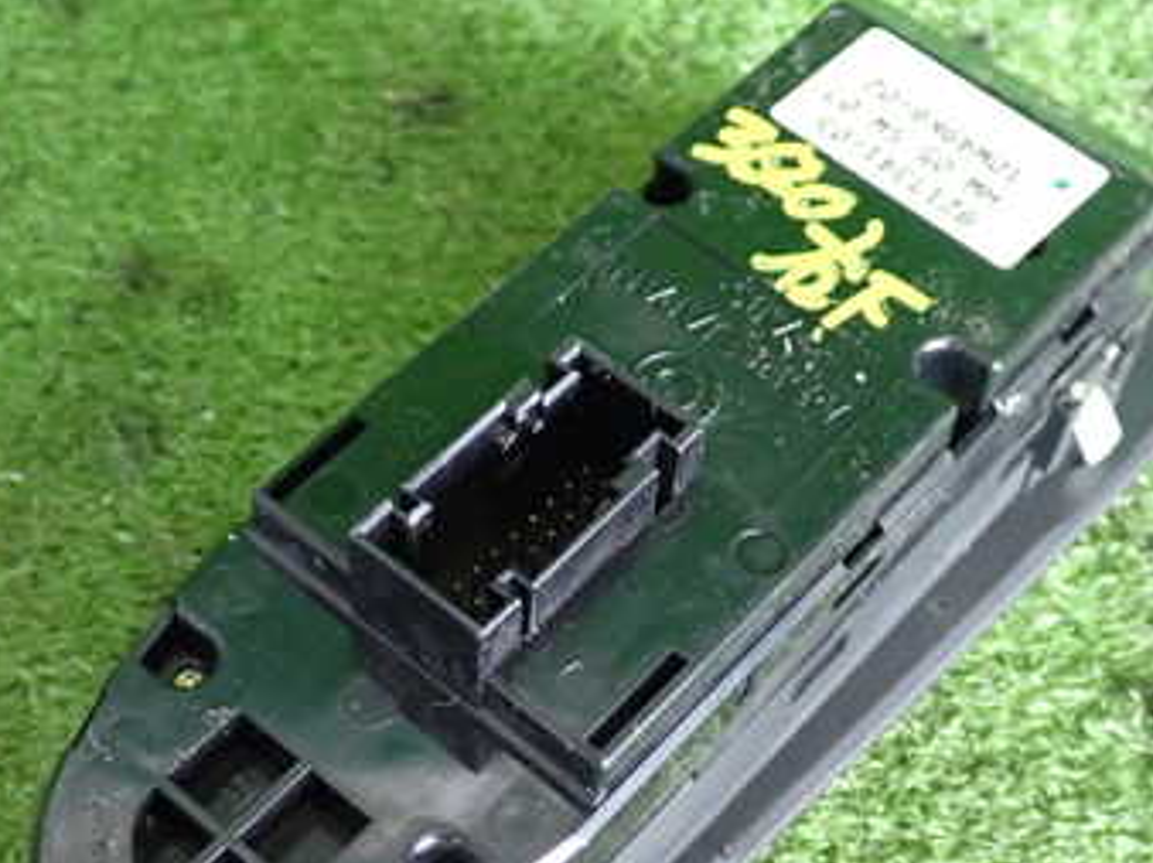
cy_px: 600
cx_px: 542
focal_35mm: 64
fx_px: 2130
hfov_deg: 30.3
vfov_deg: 22.8
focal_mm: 6.37
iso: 640
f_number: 2.5
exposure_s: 1/40
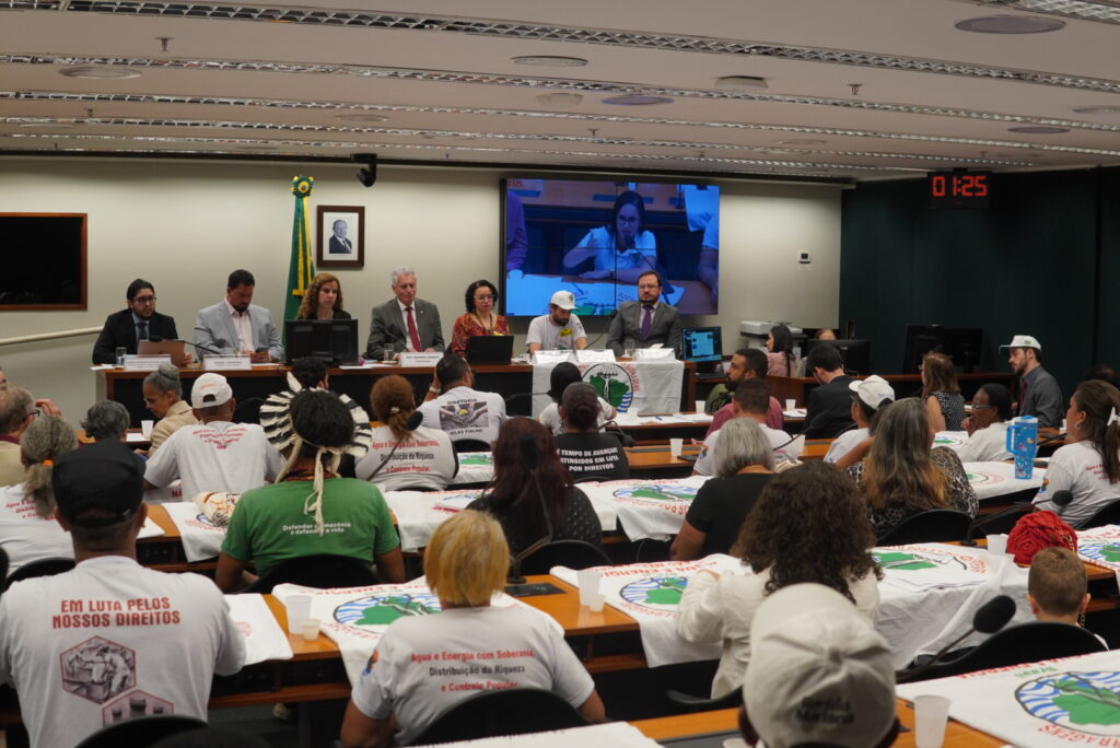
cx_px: 560
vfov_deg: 29.9
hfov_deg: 43.6
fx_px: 1401
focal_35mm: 45
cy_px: 374
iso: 640
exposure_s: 1/250
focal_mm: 30
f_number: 4
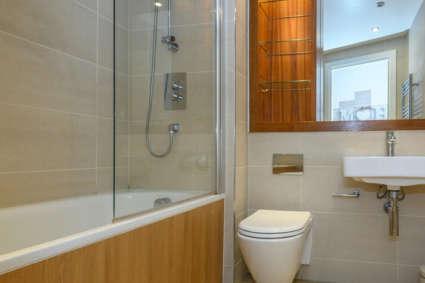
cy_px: 150
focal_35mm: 23
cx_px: 287
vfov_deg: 55.0
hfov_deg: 73.6
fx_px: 271
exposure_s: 1/13
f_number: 8
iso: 500
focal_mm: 16
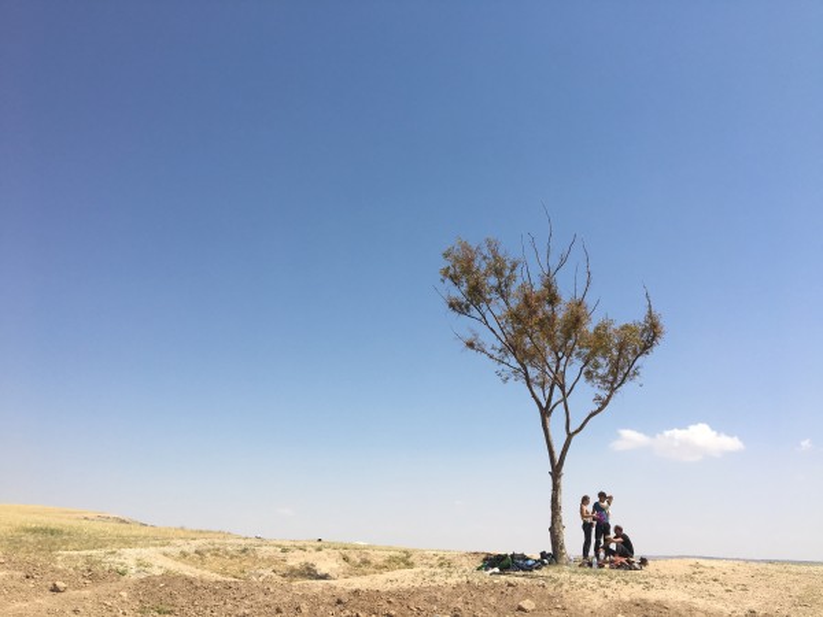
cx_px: 412
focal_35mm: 29
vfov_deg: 48.2
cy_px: 308
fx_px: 689
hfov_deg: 61.7
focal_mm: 4.15
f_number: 2.2
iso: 25
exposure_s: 1/2959
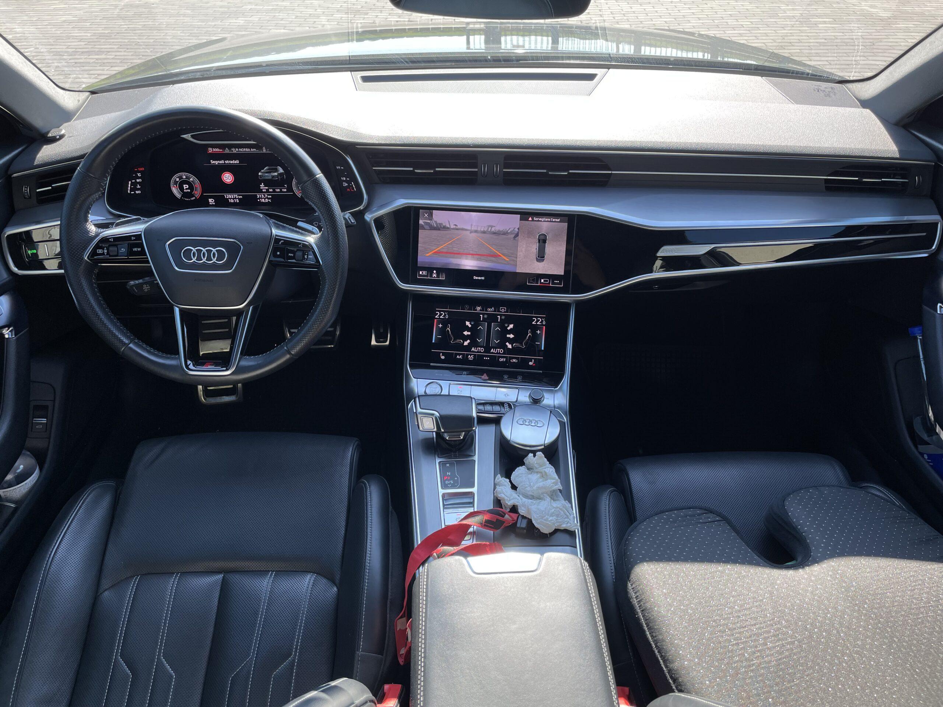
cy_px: 354
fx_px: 708
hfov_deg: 67.3
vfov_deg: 53.1
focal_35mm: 26
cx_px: 472
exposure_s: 1/276
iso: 32
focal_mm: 4.2
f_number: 1.6
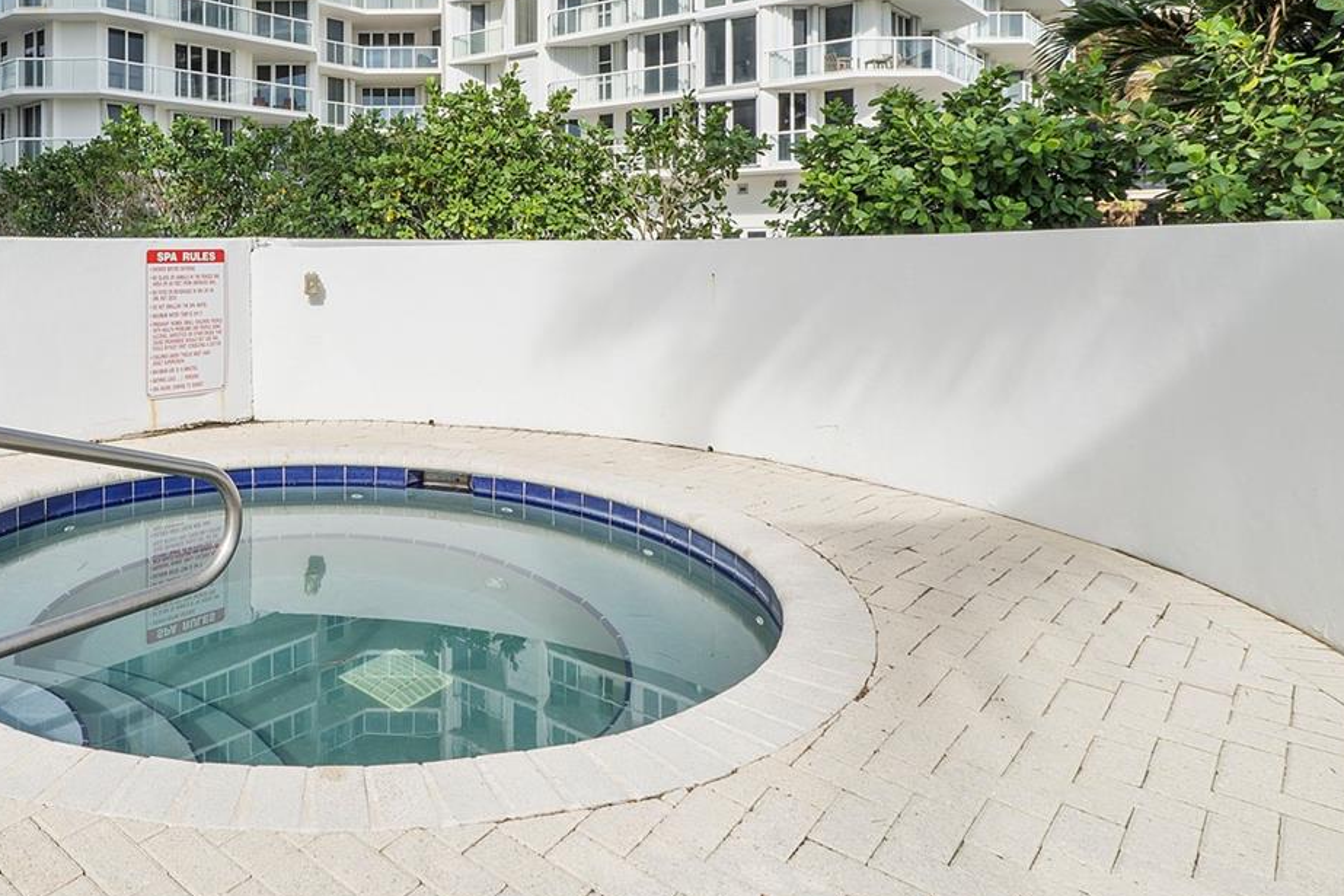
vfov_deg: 48.0
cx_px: 333
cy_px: 248
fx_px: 970
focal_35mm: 26
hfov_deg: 65.1
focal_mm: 10
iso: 100
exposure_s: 1/160
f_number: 11
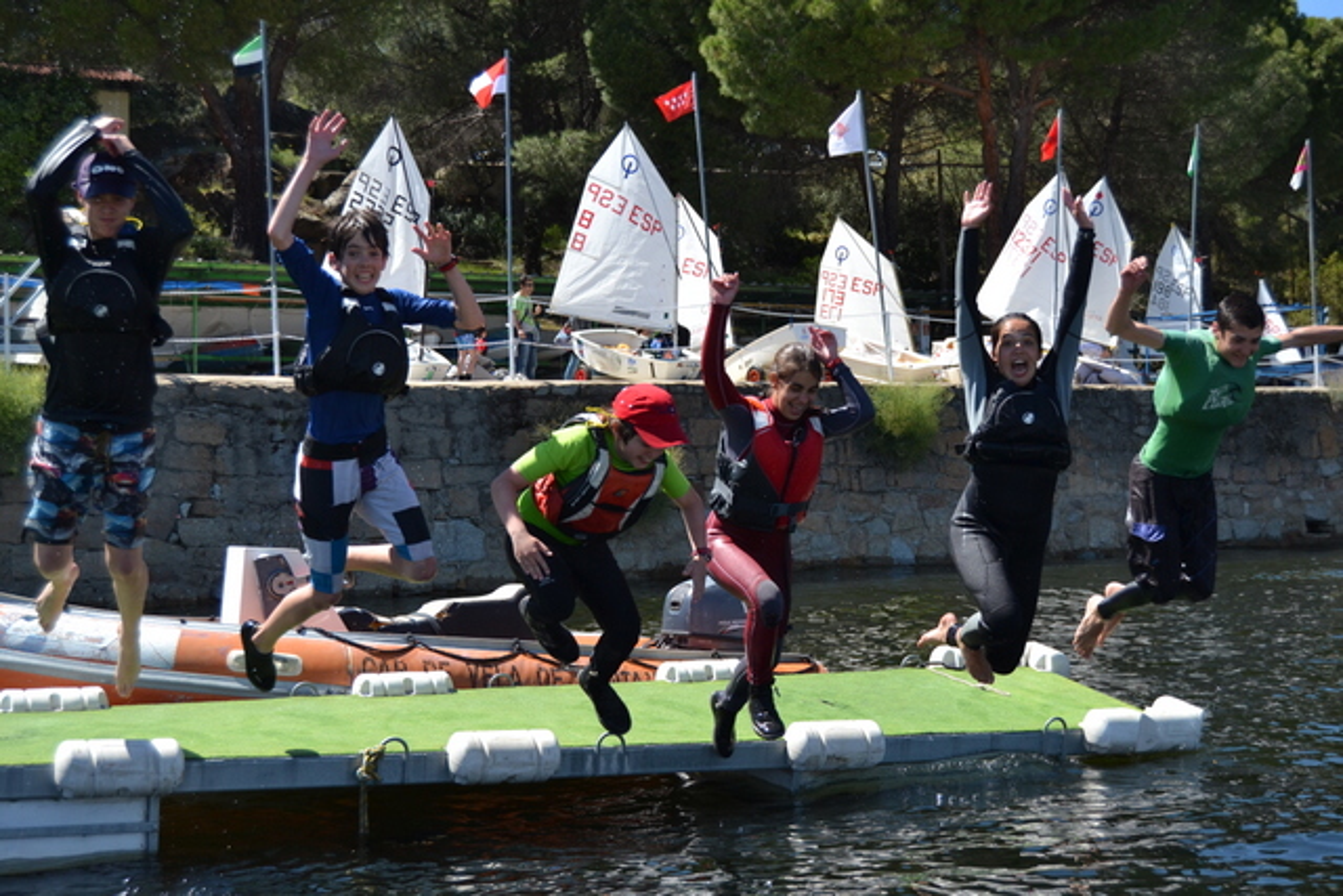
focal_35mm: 51
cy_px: 448
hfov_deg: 38.9
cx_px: 672
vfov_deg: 26.5
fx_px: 1903
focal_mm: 34
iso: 400
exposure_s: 1/1250
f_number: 5.6
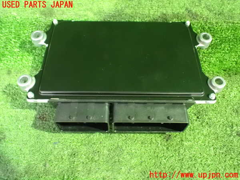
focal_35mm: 30
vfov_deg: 46.8
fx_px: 208
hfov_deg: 60.0
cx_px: 120
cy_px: 90
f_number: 2.3
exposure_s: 1/20
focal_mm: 5.4
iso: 1600
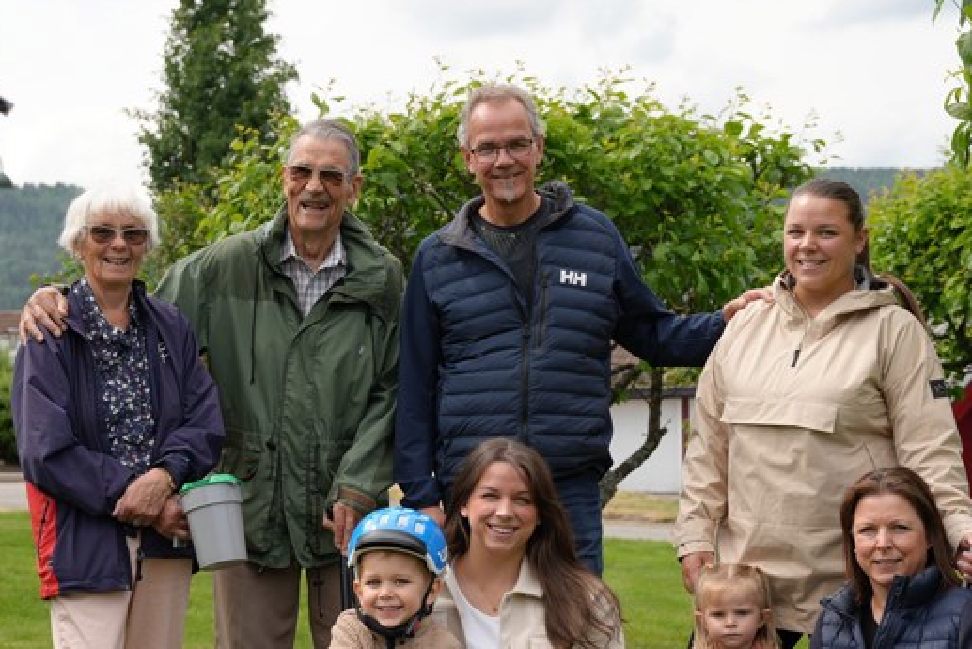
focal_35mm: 79
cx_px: 528
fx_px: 2147
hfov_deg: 25.5
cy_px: 423
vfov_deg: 17.1
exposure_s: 1/640
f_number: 4.5
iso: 100
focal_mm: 42.8
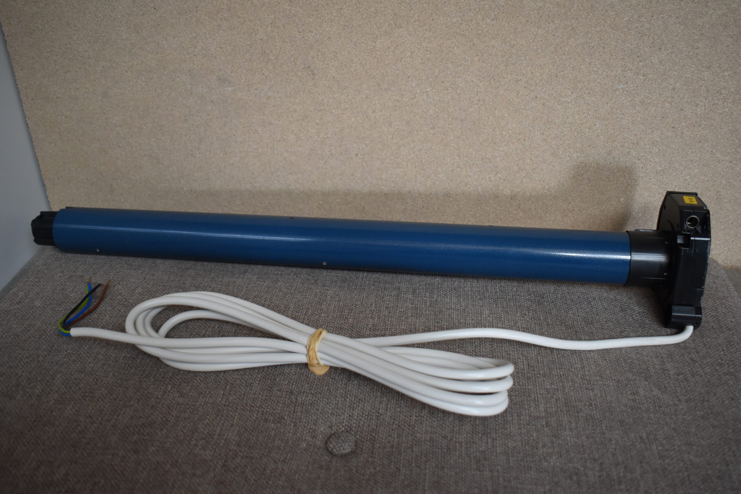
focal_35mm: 33
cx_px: 370
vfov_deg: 40.0
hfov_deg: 57.2
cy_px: 247
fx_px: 679
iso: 1000
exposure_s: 1/125
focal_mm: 22
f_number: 3.8
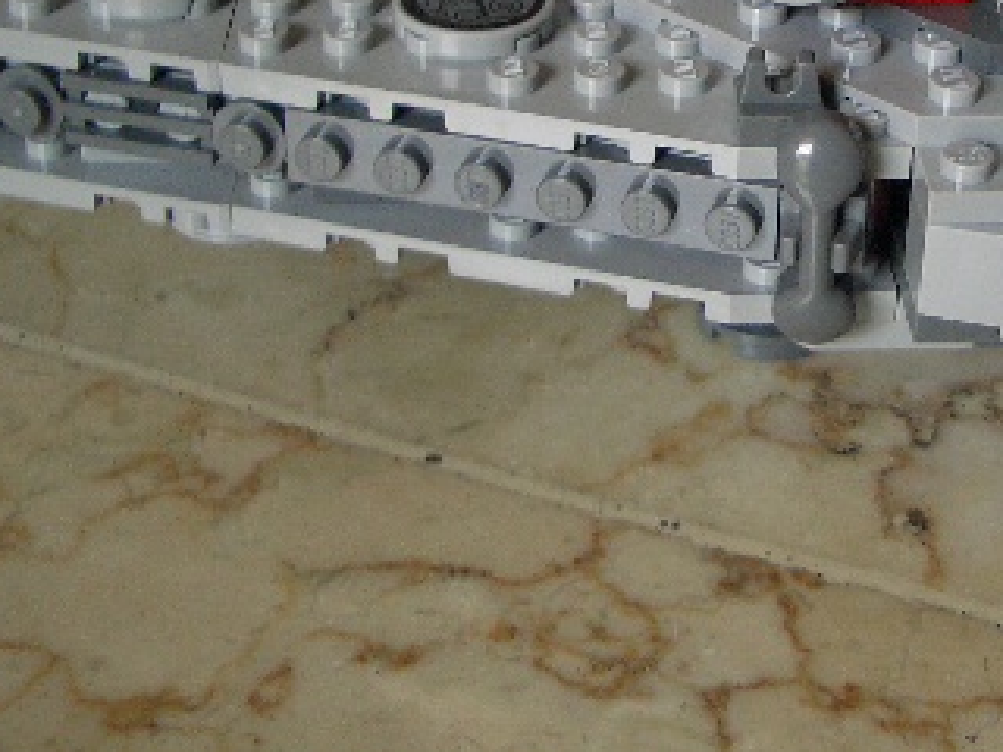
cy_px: 41
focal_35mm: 70
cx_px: 859
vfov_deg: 20.5
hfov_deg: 27.0
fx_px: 2028
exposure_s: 1/80
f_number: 2.6
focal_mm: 5.8
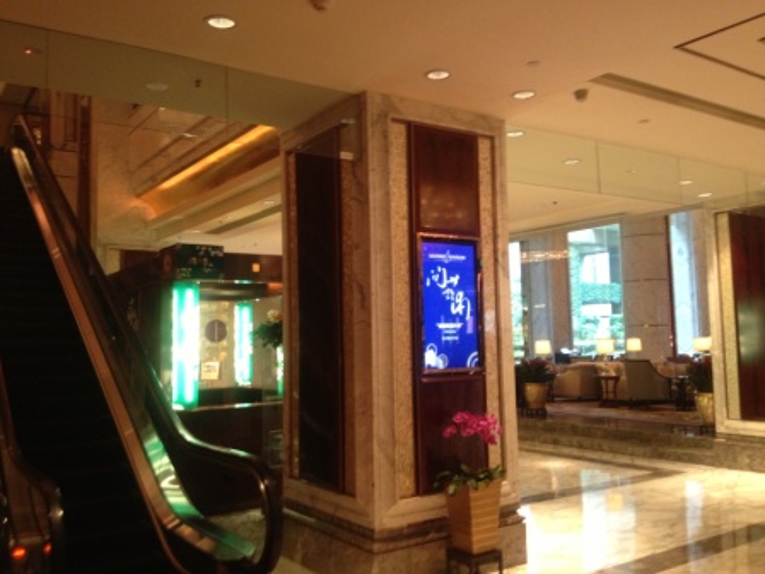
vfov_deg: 40.7
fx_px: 773
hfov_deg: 52.6
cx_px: 382
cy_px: 287
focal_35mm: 35
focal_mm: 4.28
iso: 200
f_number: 2.4
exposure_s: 1/20
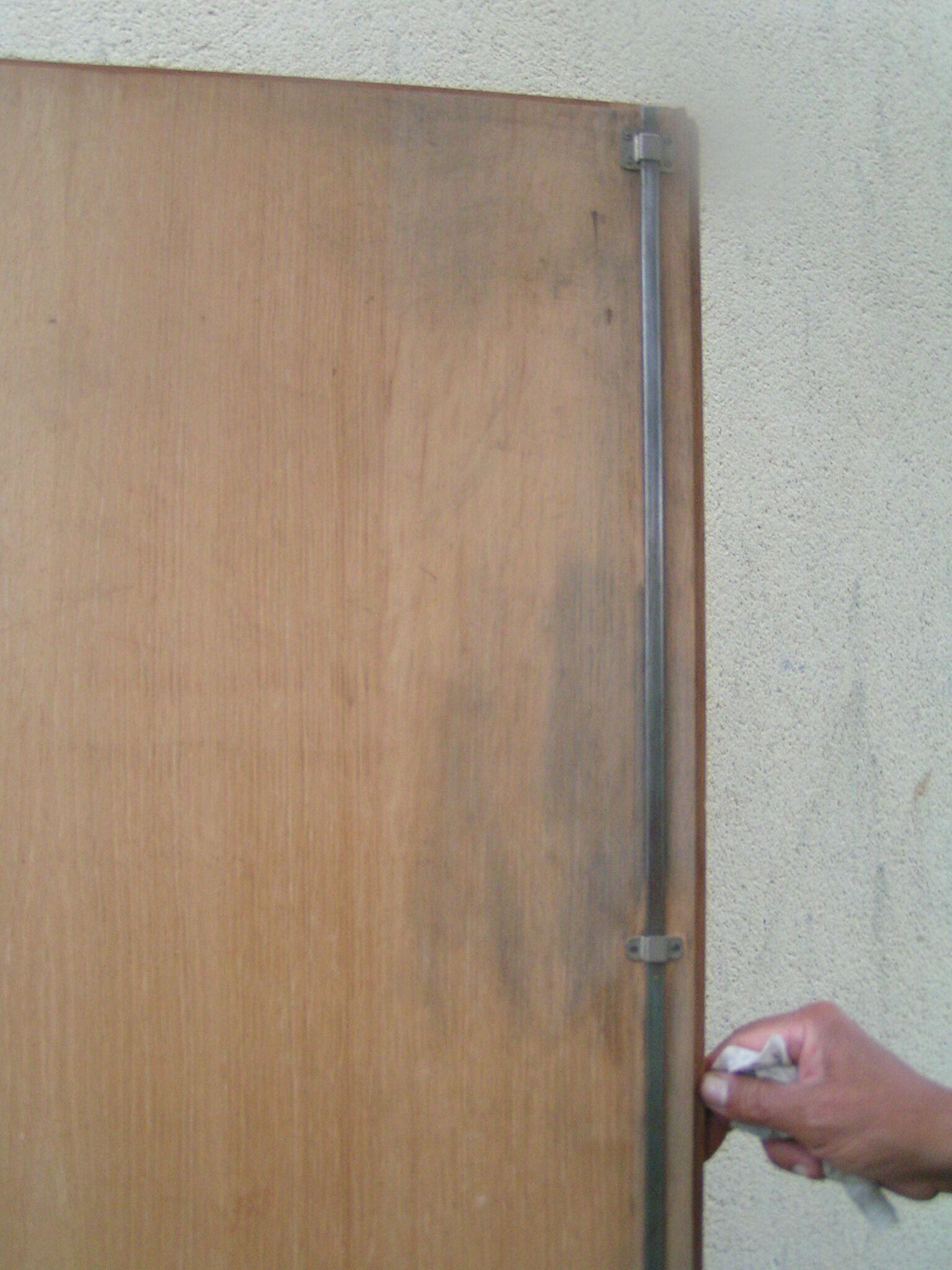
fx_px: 1393
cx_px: 476
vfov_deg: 49.0
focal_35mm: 38
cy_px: 635
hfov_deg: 37.7
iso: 200
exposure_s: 1/25
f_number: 2.8
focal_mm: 5.8
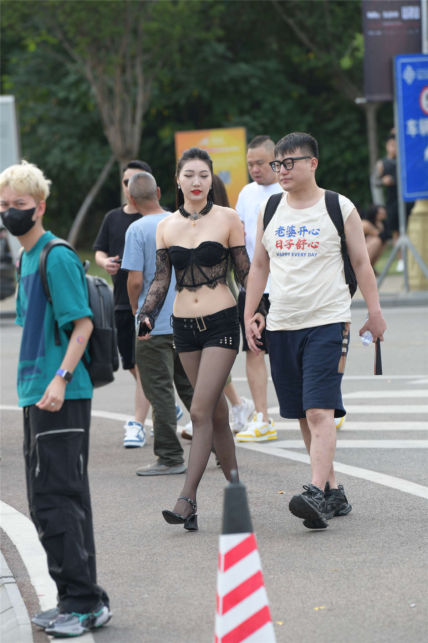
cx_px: 214
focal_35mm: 200
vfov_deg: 10.3
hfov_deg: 6.9
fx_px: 3566
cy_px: 322
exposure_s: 1/800
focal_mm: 200
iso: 400
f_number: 4.5
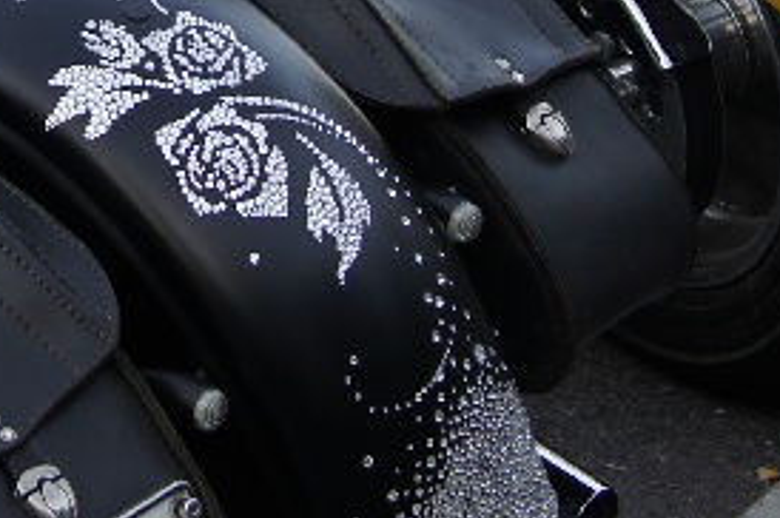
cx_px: -20
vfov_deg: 7.9
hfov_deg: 11.9
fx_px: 3701
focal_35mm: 171
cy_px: -188
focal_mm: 26
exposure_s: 1/50
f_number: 4.5
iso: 100
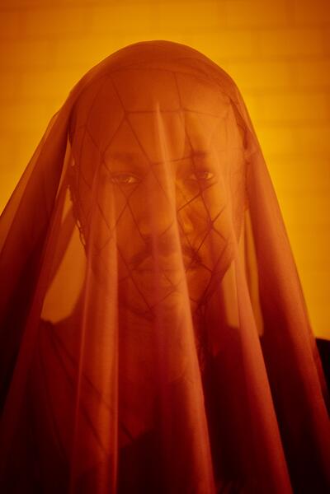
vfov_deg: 43.6
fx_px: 619
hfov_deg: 29.9
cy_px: 247
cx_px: 165
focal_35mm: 45
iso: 1600
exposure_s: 1/60
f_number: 1.8
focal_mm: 30
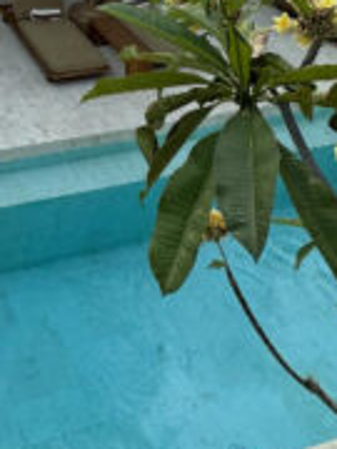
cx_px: -85
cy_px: -312
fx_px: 727
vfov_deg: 23.1
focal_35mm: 56
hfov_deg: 23.5
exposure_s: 1/229
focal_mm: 2.2
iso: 40
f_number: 2.2
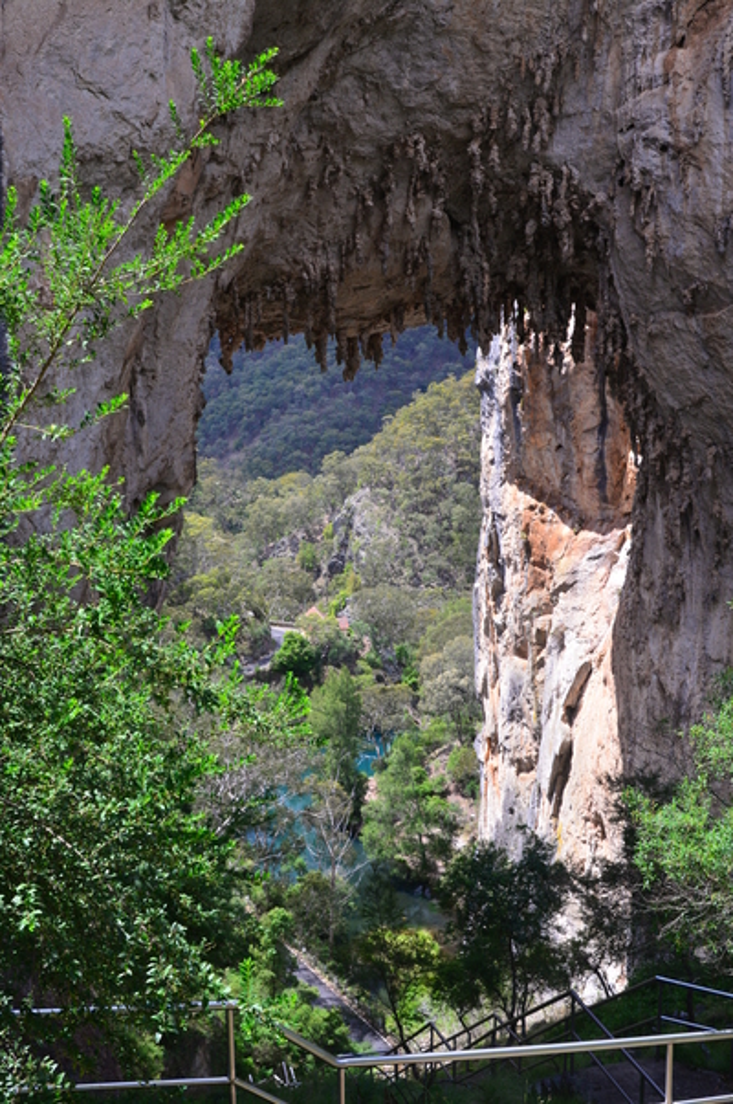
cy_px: 552
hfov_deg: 35.0
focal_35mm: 38
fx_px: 1163
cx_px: 366
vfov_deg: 50.7
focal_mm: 38
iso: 640
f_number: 11
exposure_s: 1/50
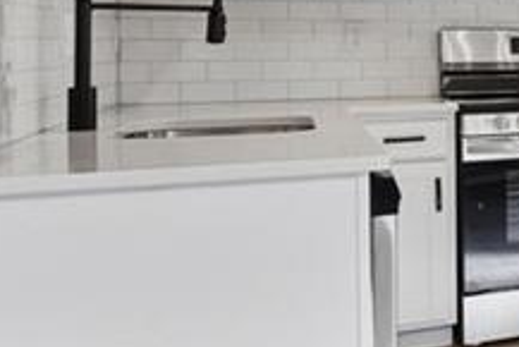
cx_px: 1205
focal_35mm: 66
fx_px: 952
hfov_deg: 15.9
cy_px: 16
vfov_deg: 20.1
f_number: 8
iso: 1000
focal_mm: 14
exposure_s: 1/320
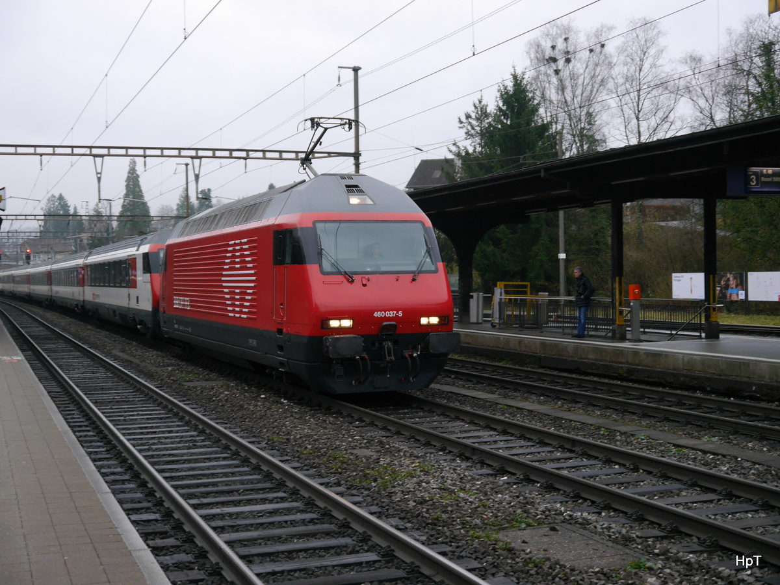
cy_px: 292
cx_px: 390
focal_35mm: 52
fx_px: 1172
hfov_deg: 36.8
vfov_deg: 28.0
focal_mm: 26
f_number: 4.7
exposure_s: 1/125
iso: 400
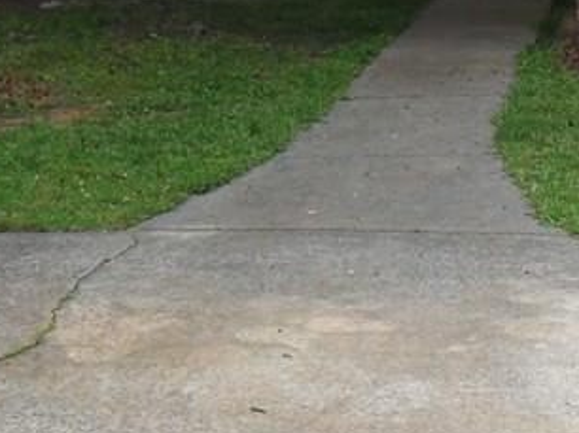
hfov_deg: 15.6
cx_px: 581
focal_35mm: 124
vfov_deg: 11.6
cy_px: -130
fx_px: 2072
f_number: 4
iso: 100
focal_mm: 6.6
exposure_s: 1/180
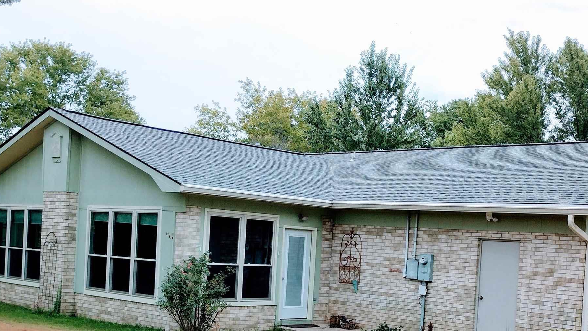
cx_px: 391
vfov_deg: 23.6
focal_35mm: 50
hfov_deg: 40.8
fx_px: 780
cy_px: 268
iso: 100
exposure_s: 1/1320
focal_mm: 4.71
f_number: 1.7
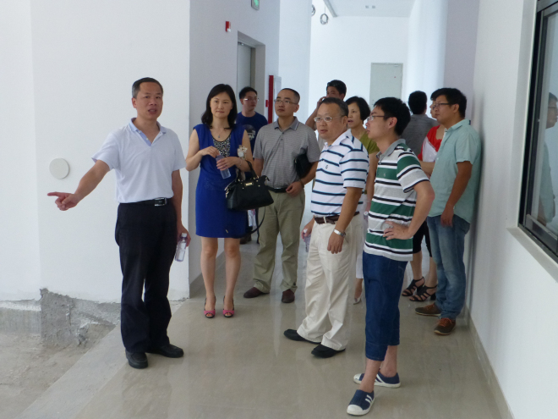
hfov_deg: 45.8
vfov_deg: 35.1
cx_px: 279
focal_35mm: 41
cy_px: 210
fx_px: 661
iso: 400
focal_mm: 7.4
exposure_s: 1/50
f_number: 3.9
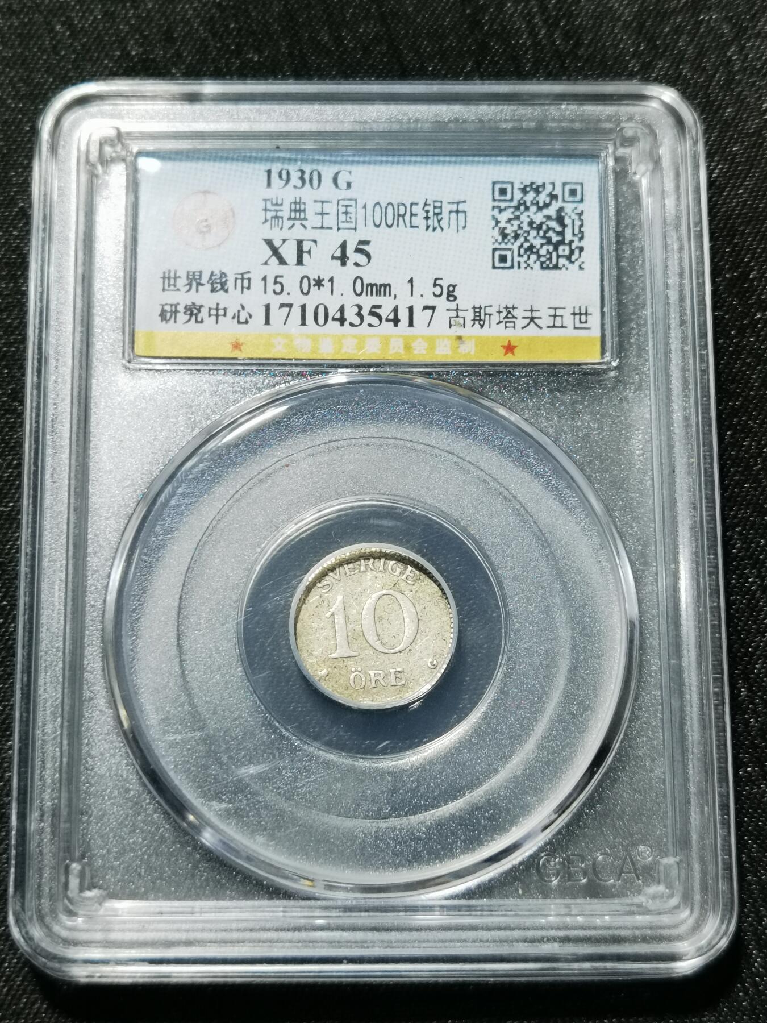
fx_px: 1920
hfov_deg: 22.6
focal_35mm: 65
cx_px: 384
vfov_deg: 29.8
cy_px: 512
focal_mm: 6.67
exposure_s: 1/100
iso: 125
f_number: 1.9
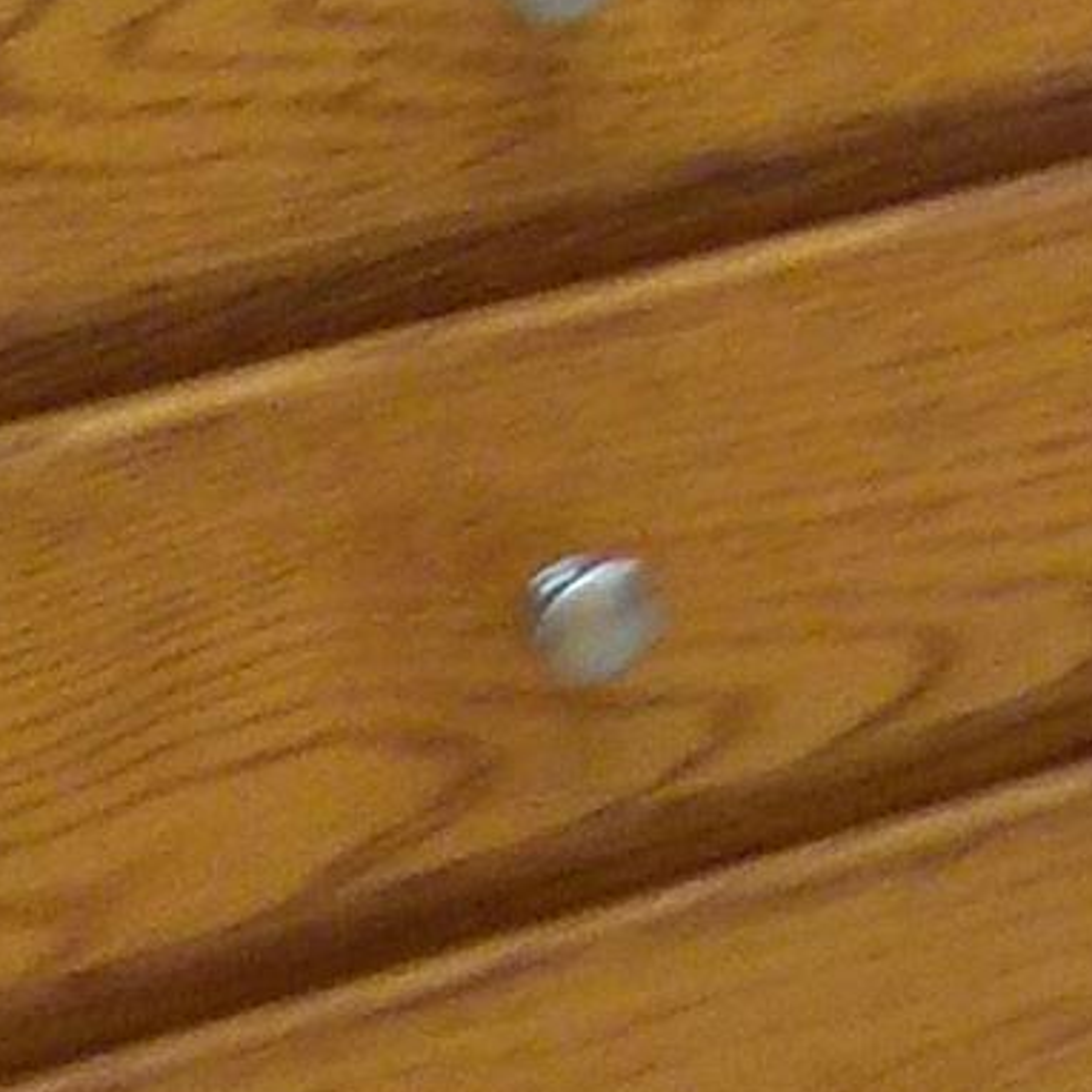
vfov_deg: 7.9
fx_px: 7602
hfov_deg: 7.7
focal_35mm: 213
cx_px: 2436
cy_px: -1066
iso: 250
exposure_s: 1/30
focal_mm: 4.1
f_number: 3.3
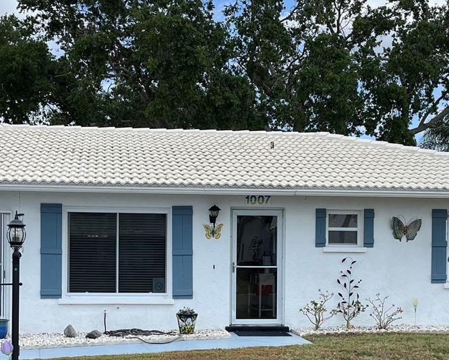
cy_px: 255
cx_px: 196
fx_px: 811
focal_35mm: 61
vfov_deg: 24.8
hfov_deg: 30.9
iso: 50
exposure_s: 1/3413
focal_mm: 5.1
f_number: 1.6
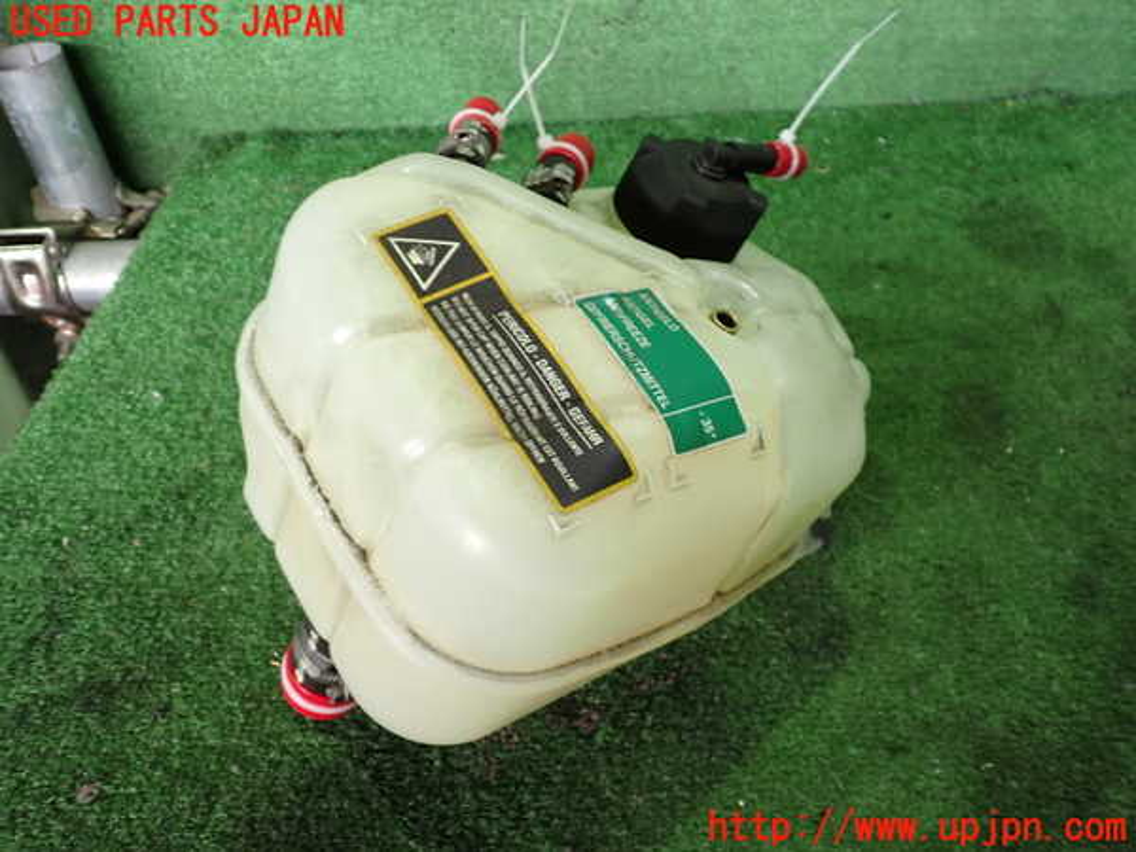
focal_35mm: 30
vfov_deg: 46.8
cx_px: 568
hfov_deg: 60.0
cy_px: 426
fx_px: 985
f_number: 2.3
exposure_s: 1/30
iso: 200
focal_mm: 5.4
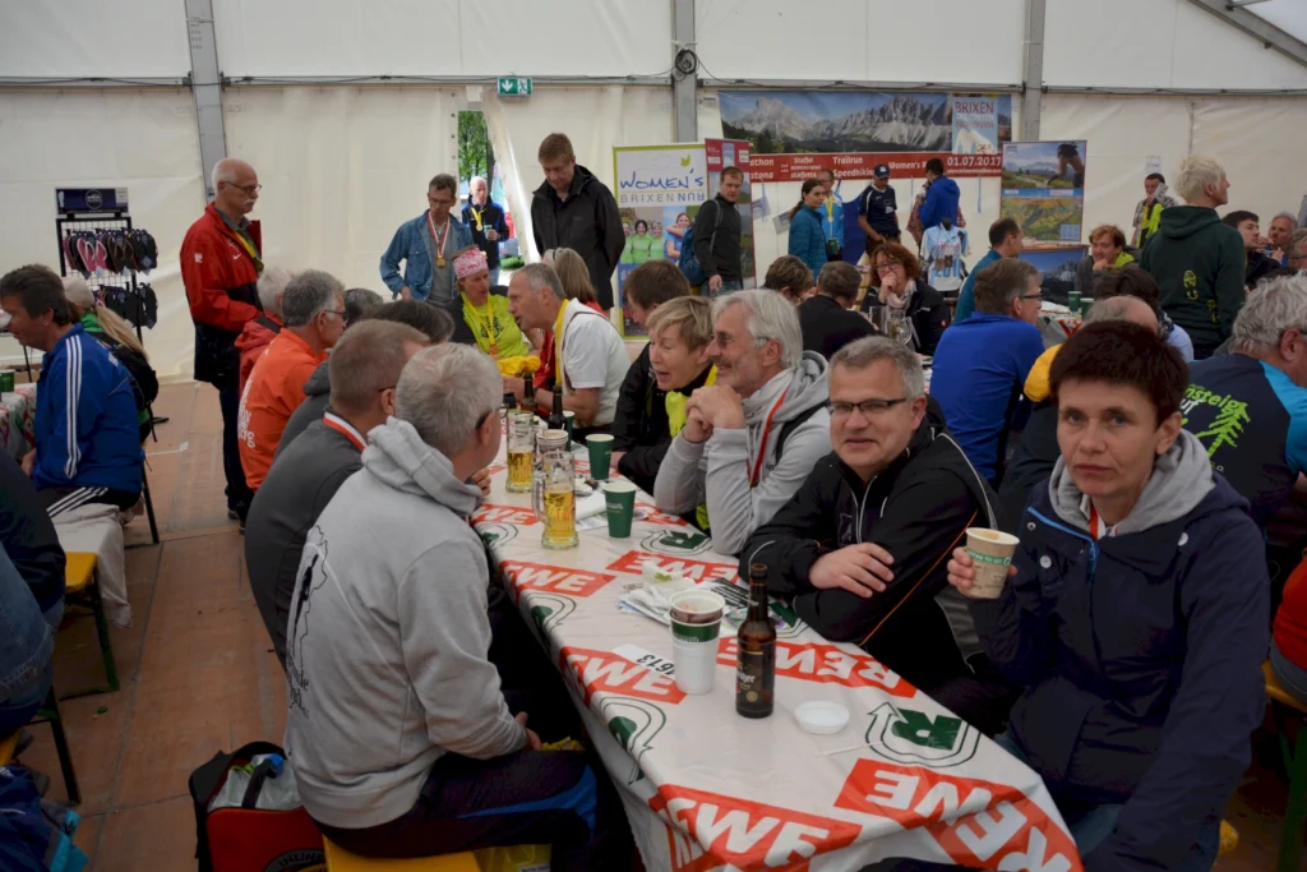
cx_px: 654
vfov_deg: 47.9
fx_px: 980
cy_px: 436
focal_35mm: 27
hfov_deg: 67.4
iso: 800
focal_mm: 18
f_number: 3.5
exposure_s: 1/500
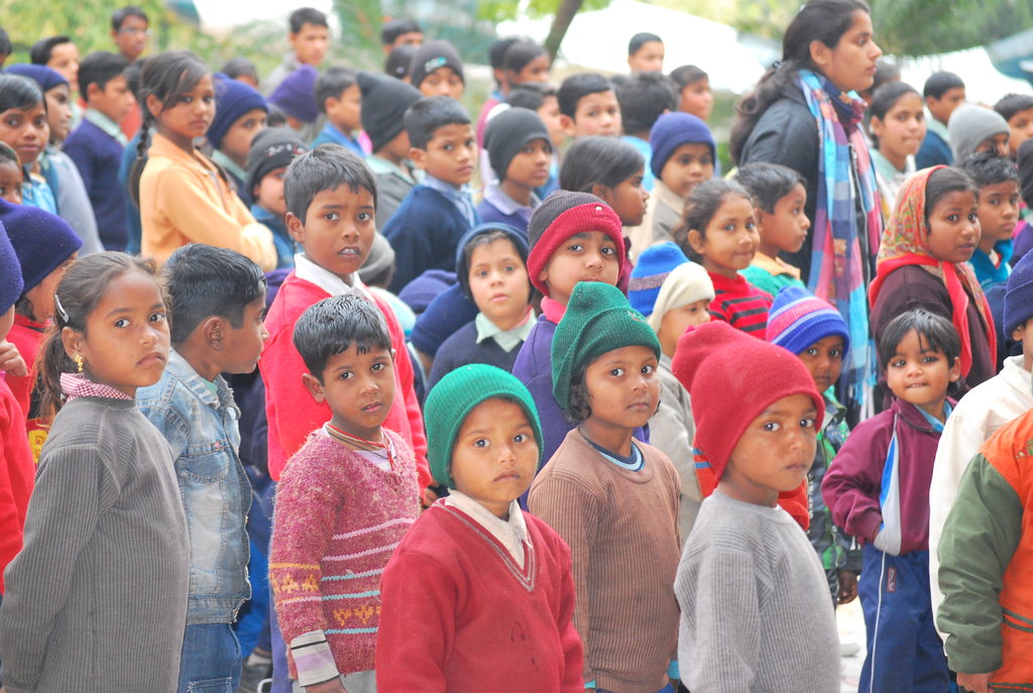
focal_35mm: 123
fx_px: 3536
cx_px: 516
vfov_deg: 11.2
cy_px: 346
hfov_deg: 16.6
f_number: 4.5
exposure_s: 1/60
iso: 640
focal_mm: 82
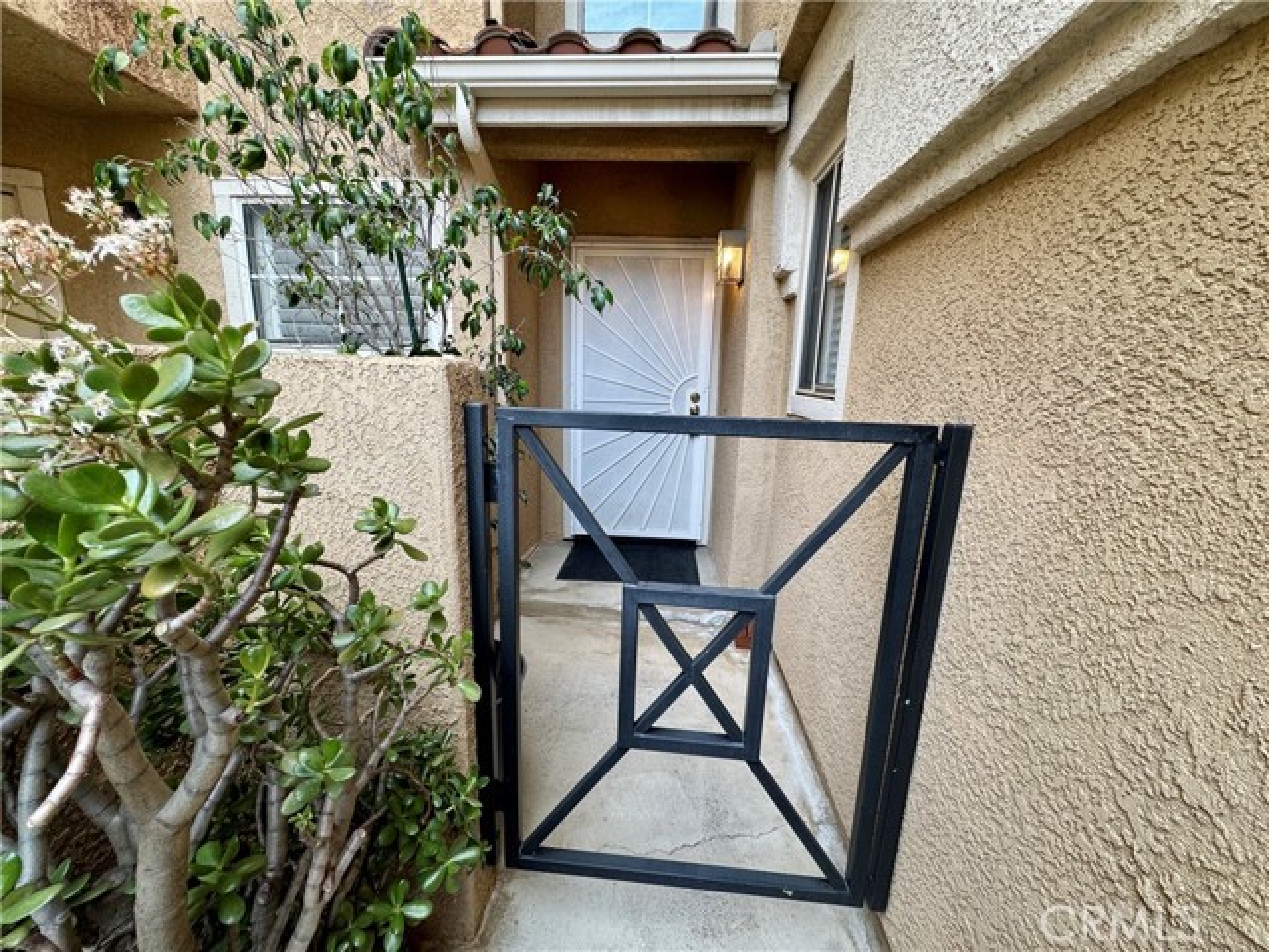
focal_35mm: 14
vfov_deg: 85.7
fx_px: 513
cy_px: 476
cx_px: 634
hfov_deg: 102.1
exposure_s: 1/120
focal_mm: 2.22
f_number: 2.2
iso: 80
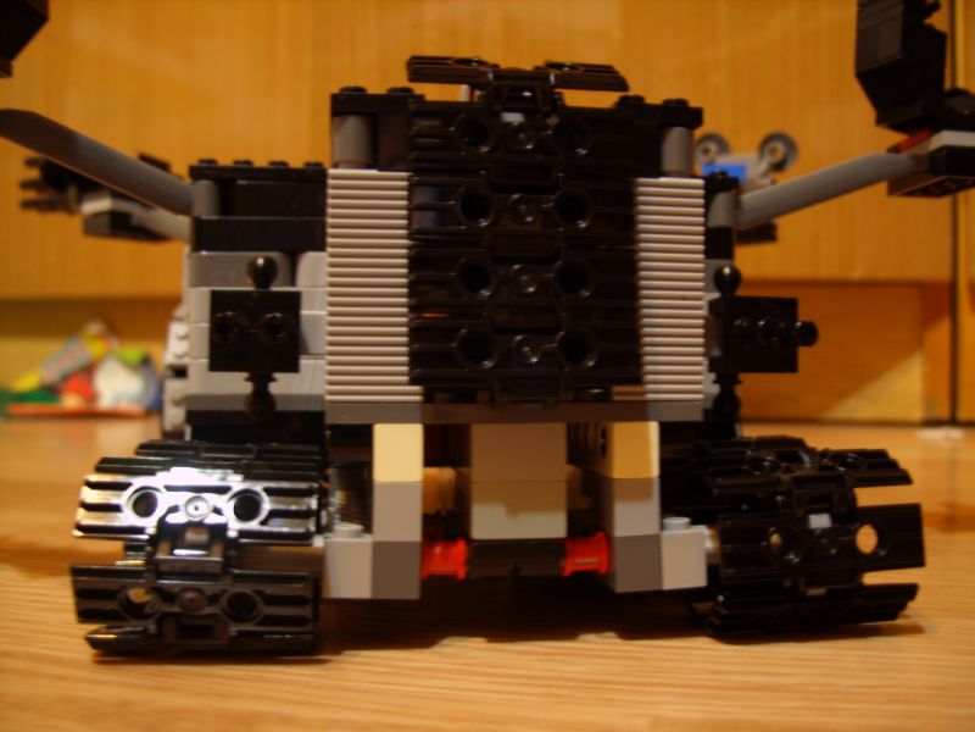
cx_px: 488
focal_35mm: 38
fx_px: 1070
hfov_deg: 49.0
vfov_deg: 37.7
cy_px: 366
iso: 100
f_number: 2.8
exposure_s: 1
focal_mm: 7.8
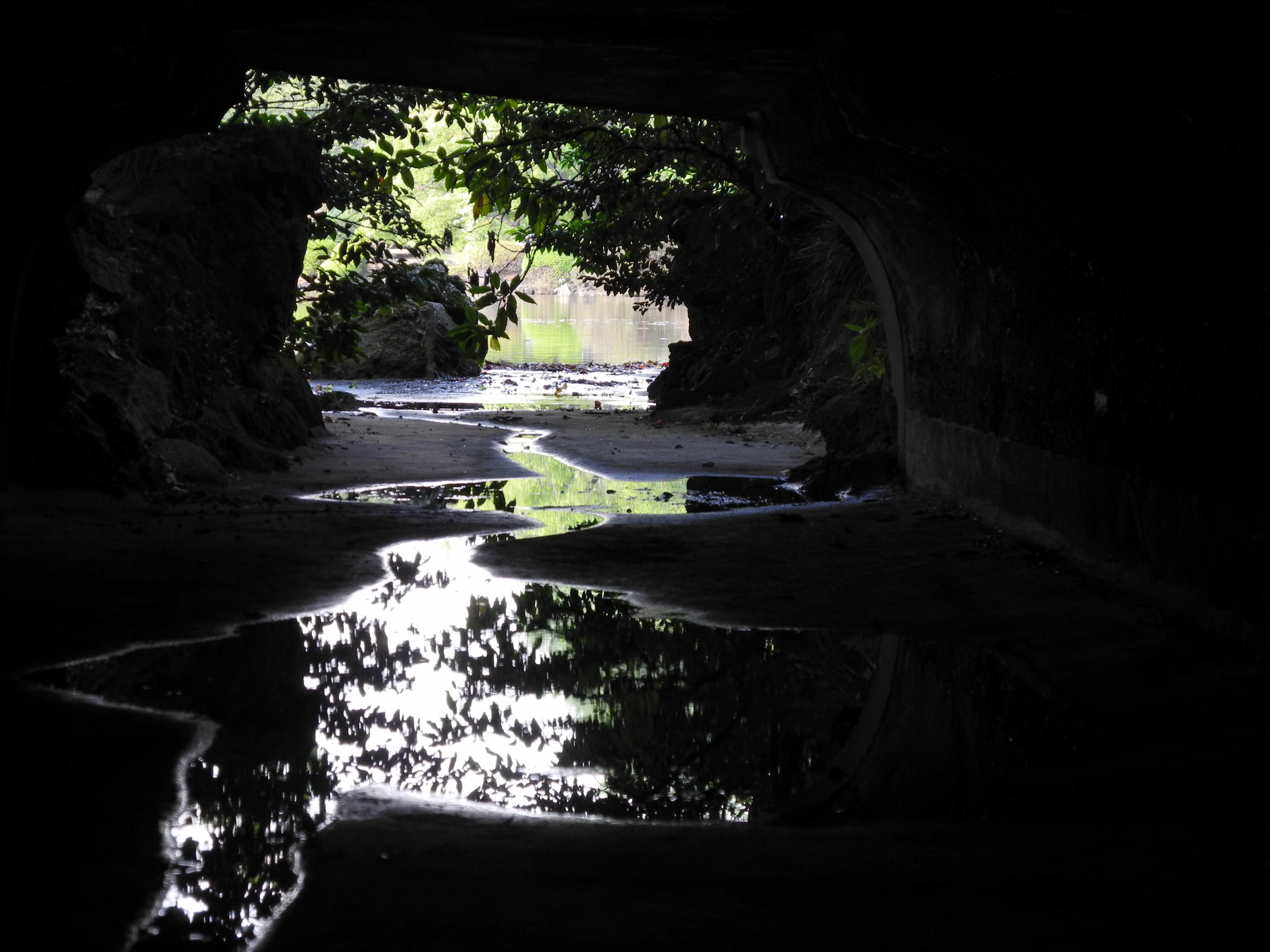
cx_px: 635
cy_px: 476
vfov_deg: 14.1
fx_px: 3852
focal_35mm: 105
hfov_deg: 18.7
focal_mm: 22.5
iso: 100
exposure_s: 1/23.5
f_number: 4.5
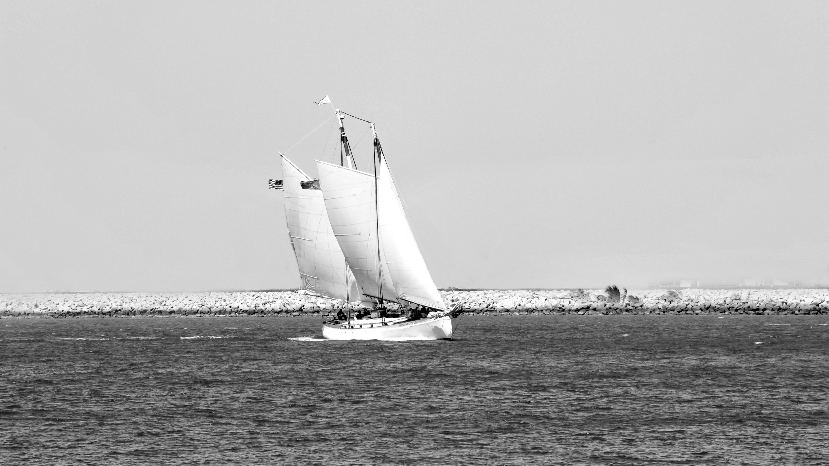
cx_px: 410
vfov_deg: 3.8
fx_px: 7034
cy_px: 225
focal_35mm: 320
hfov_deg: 6.7
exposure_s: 1/250
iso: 400
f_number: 20
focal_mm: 300
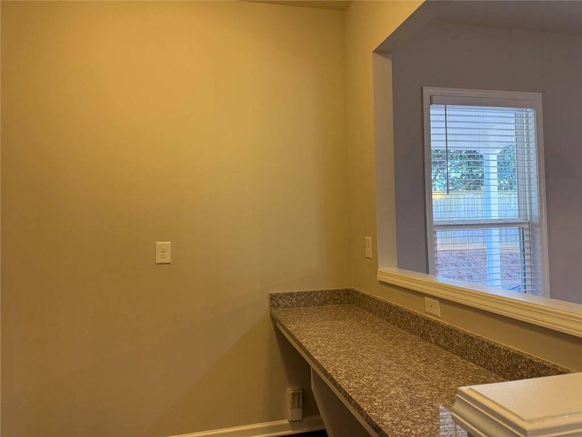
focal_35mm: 24
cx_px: 291
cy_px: 218
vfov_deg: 56.8
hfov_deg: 71.6
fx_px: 404
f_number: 1.78
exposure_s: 1/60
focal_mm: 6.76
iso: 200
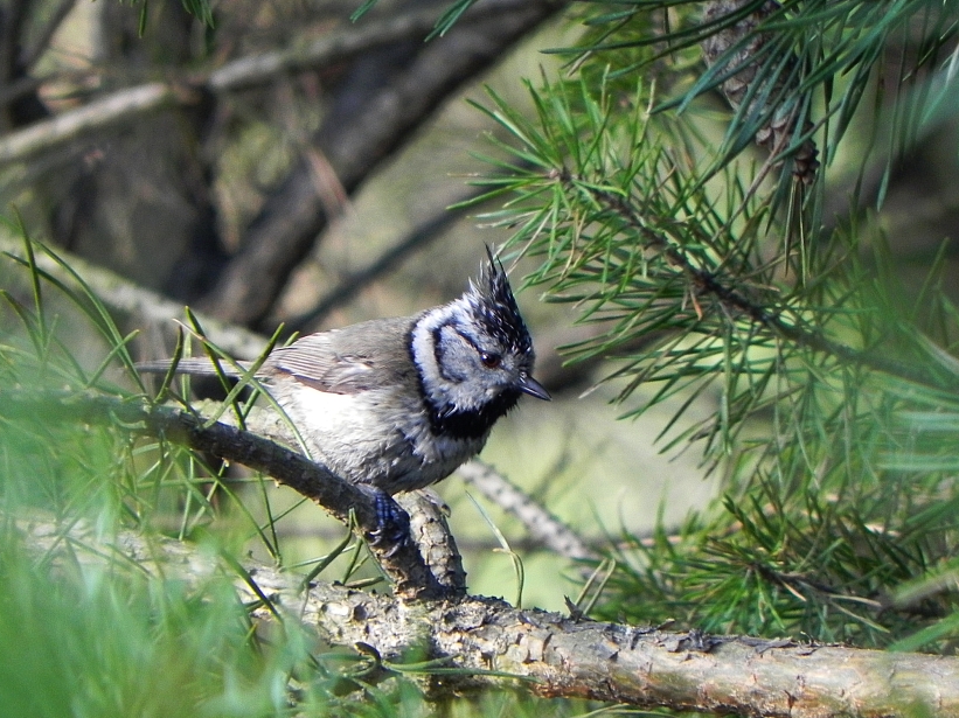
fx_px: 23427
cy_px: 441
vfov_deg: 1.8
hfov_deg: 2.3
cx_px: 444
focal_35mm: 846
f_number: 5
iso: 271
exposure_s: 1/60
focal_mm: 120
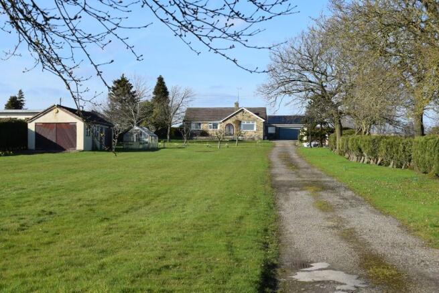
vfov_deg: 25.8
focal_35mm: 52
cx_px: 220
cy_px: 146
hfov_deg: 37.8
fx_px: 640
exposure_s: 1/320
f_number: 9
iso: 200
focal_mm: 35
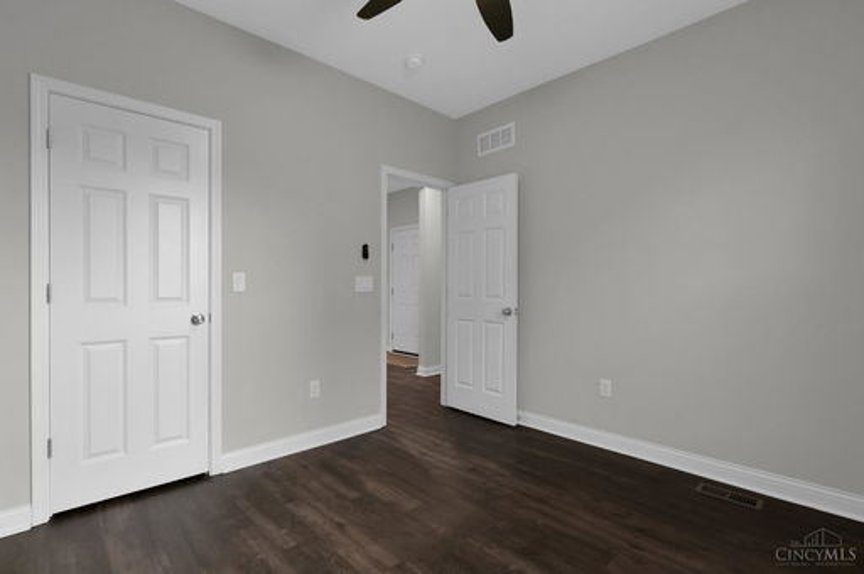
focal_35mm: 15
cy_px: 287
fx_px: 360
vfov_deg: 77.2
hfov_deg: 100.5
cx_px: 432
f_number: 7.1
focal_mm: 10
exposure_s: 1/15
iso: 640
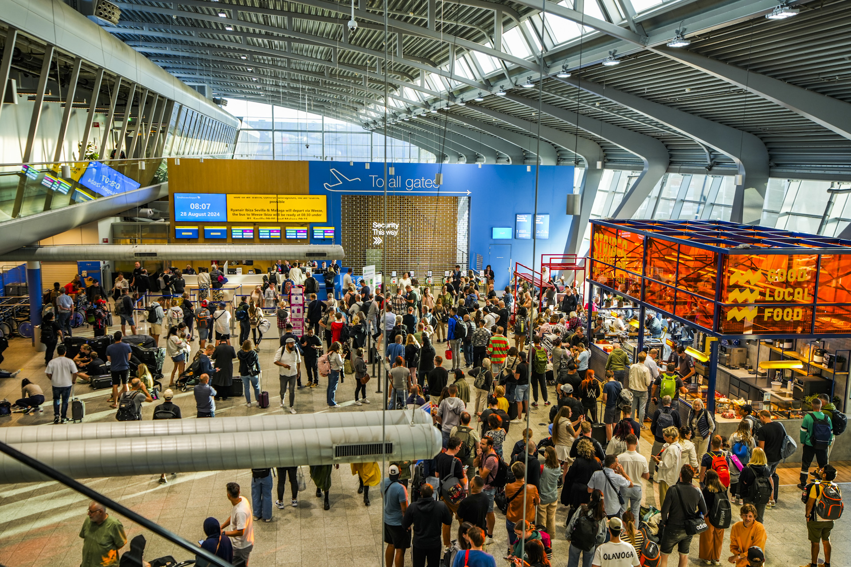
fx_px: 827
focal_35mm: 35
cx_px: 426
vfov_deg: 37.9
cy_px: 284
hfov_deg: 54.4
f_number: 2.8
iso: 250
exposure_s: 1/80
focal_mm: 35
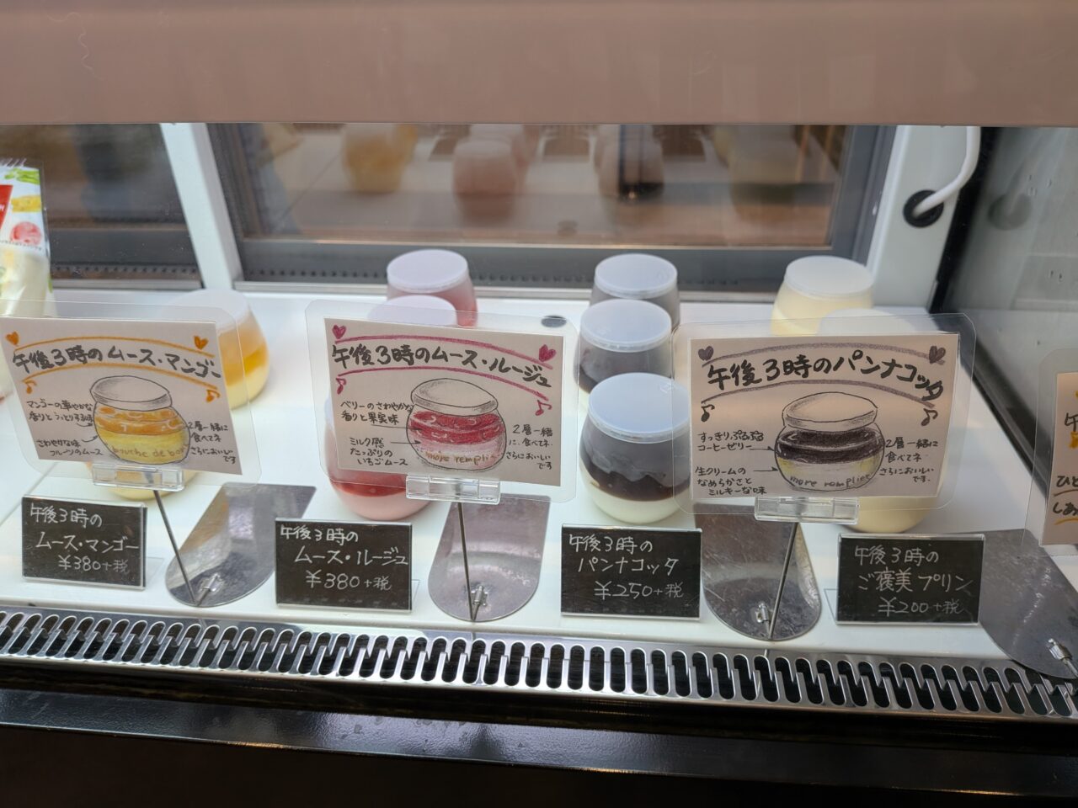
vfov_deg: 56.8
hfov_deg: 71.6
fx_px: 747
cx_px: 539
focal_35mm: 24
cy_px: 404
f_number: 1.7
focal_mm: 4.53
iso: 38
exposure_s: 1/120
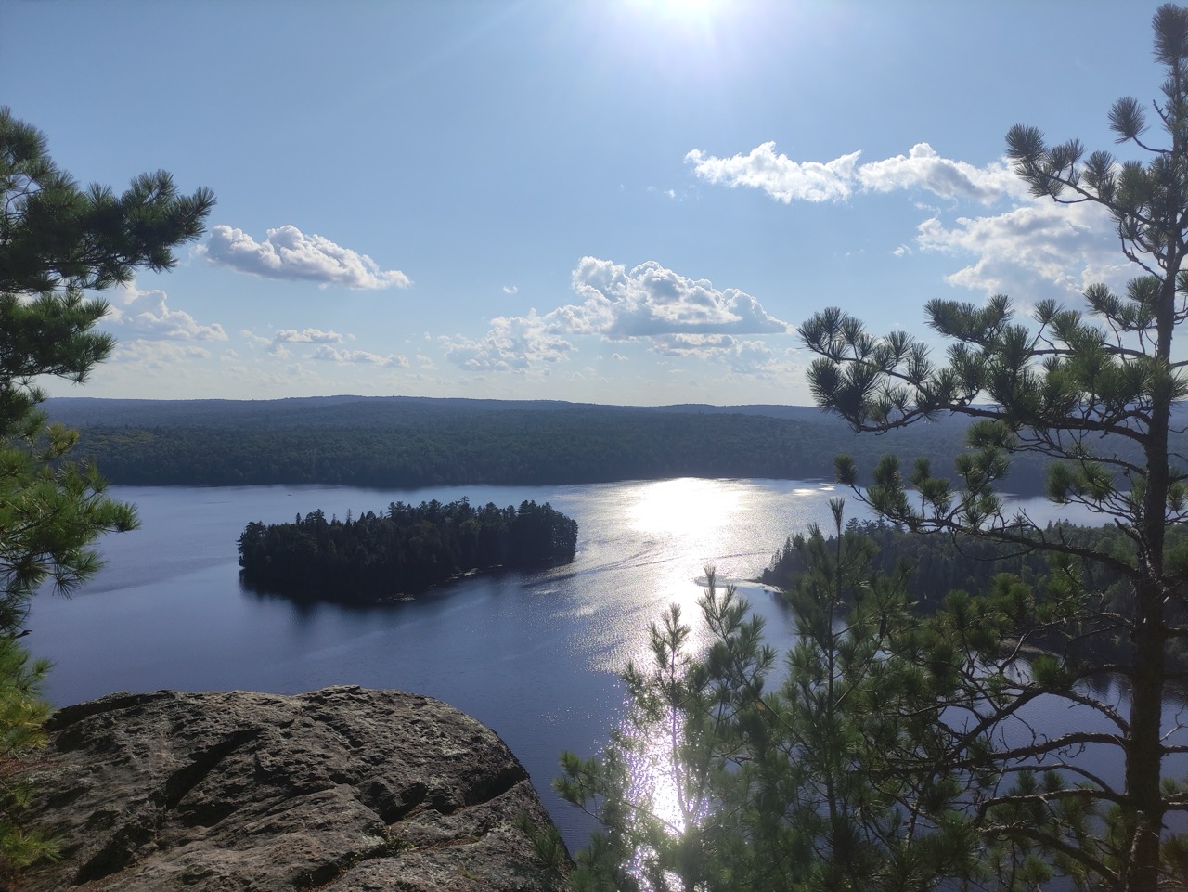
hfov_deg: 69.4
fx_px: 858
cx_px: 594
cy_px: 446
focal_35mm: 25
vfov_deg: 54.9
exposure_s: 1/5462
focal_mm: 5.43
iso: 100
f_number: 1.89
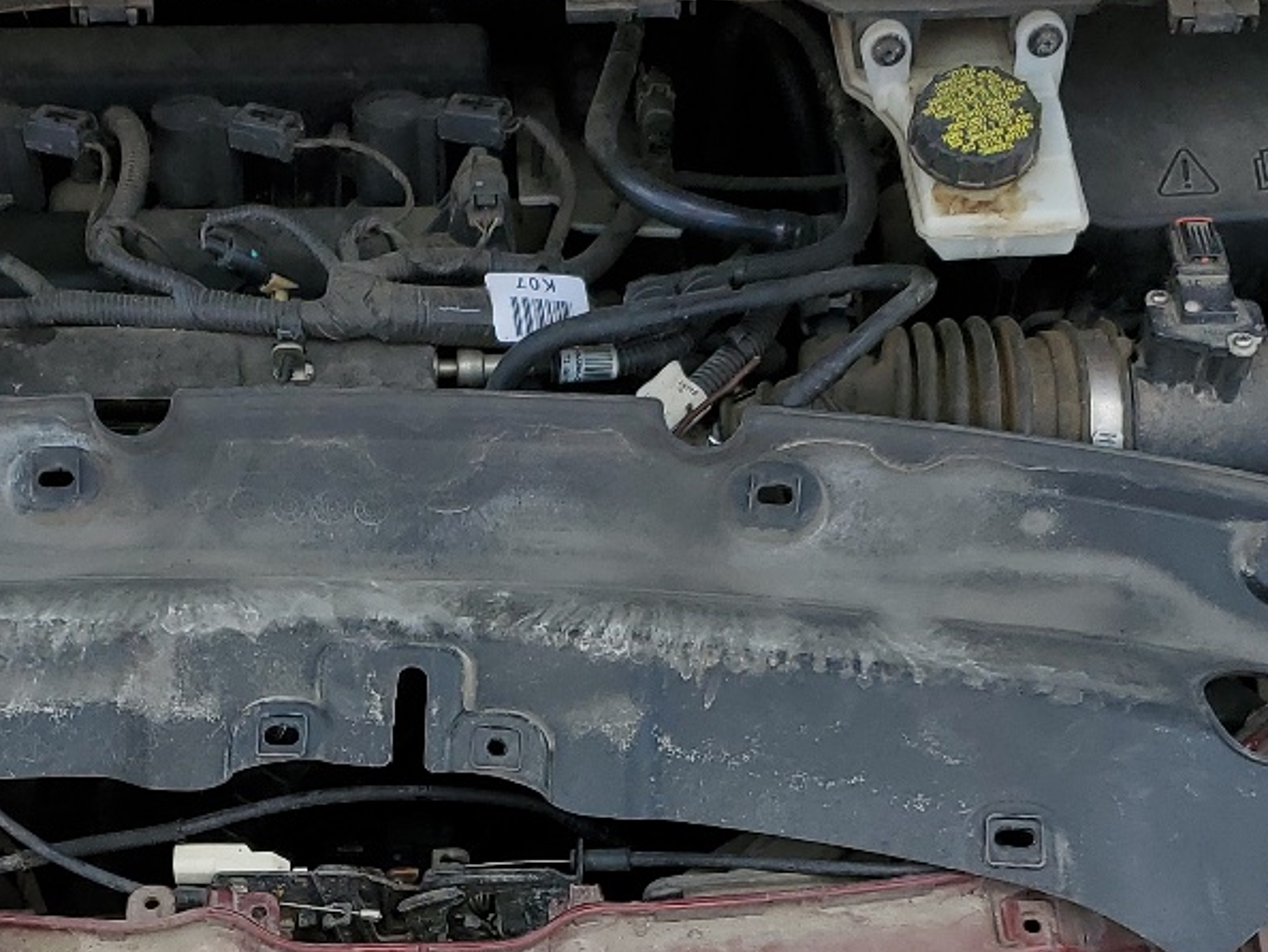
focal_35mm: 70
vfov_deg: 20.4
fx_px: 2565
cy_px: 943
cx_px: 412
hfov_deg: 27.6
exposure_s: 1/1250
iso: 50
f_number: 1.5
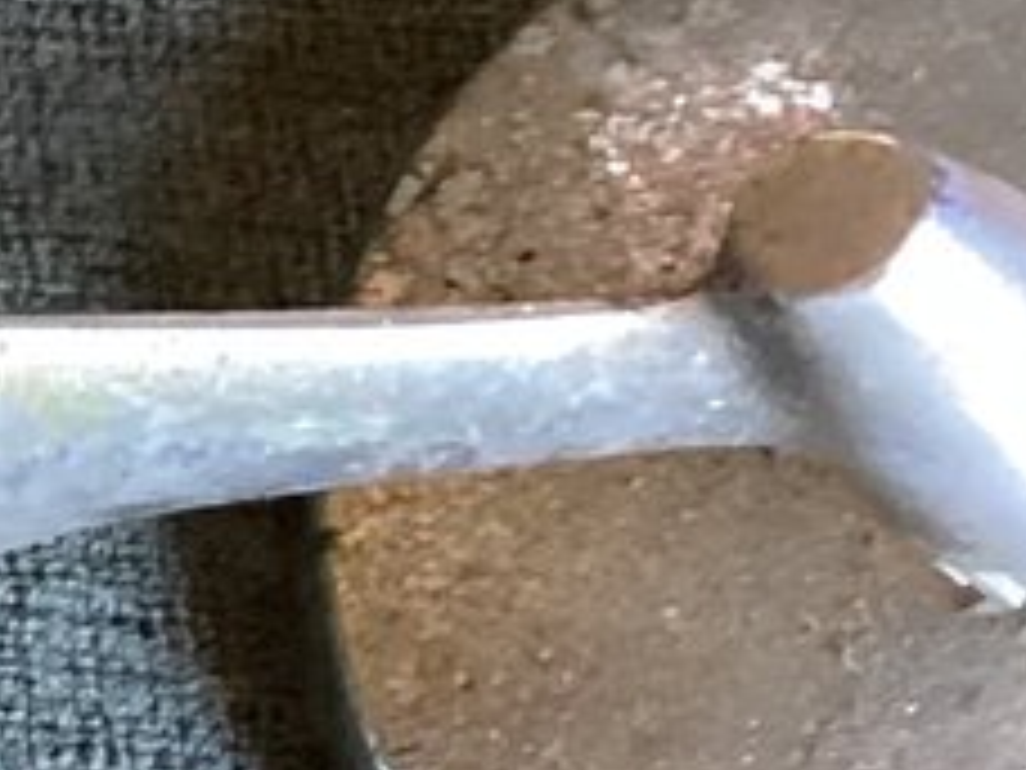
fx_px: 6106
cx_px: -1946
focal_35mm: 206
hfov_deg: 8.3
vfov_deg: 7.2
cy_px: 358
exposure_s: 1/30
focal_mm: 3.3
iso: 320
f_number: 2.4
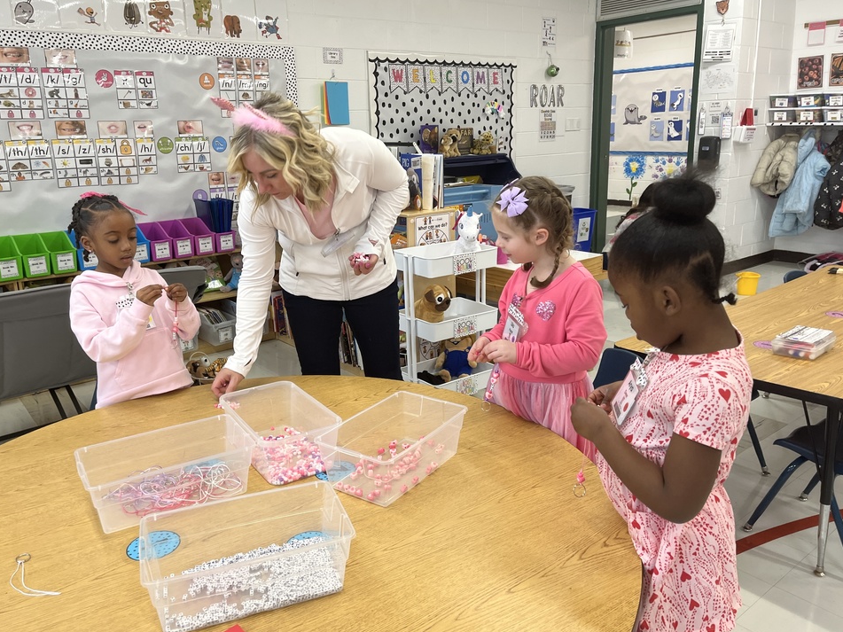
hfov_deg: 63.4
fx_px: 682
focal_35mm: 28
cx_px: 403
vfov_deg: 49.7
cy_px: 297
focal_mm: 5.1
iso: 80
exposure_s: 1/60
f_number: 1.6
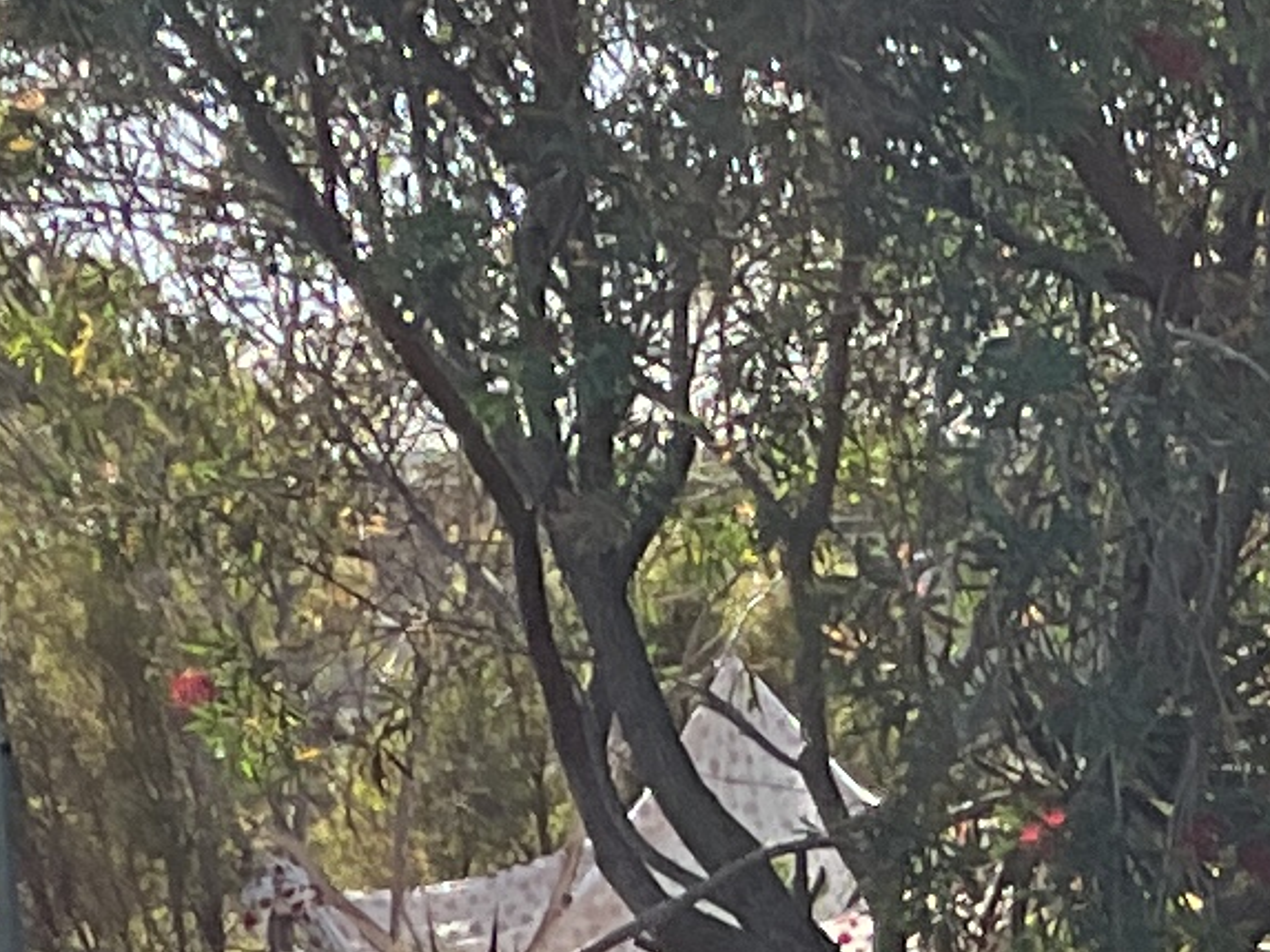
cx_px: 1711
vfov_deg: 6.8
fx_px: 7486
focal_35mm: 204
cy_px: 2400
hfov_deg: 9.5
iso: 16
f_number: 1.8
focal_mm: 3
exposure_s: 1/657
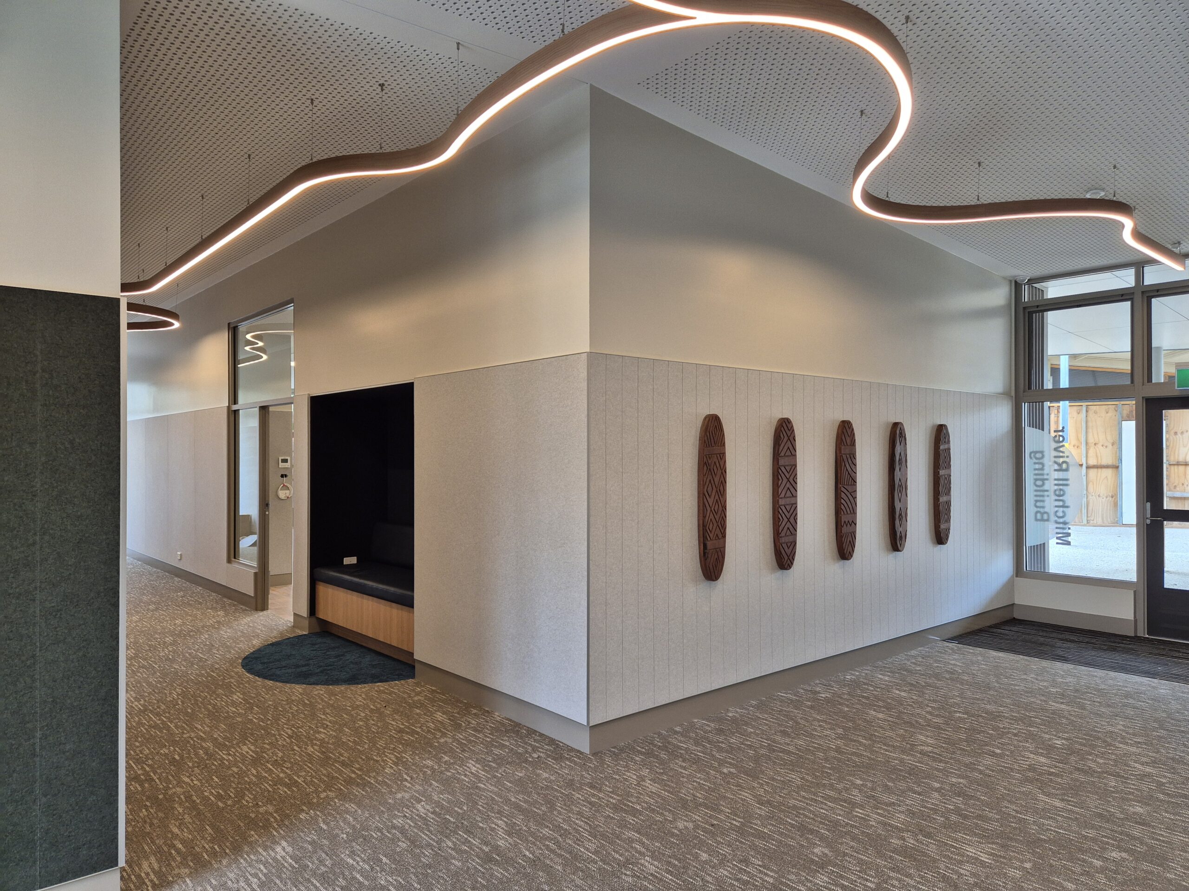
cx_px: 594
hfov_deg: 73.9
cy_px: 446
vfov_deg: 58.9
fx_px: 790
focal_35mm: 23
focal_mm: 5.4
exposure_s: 1/100
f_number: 1.8
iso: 80
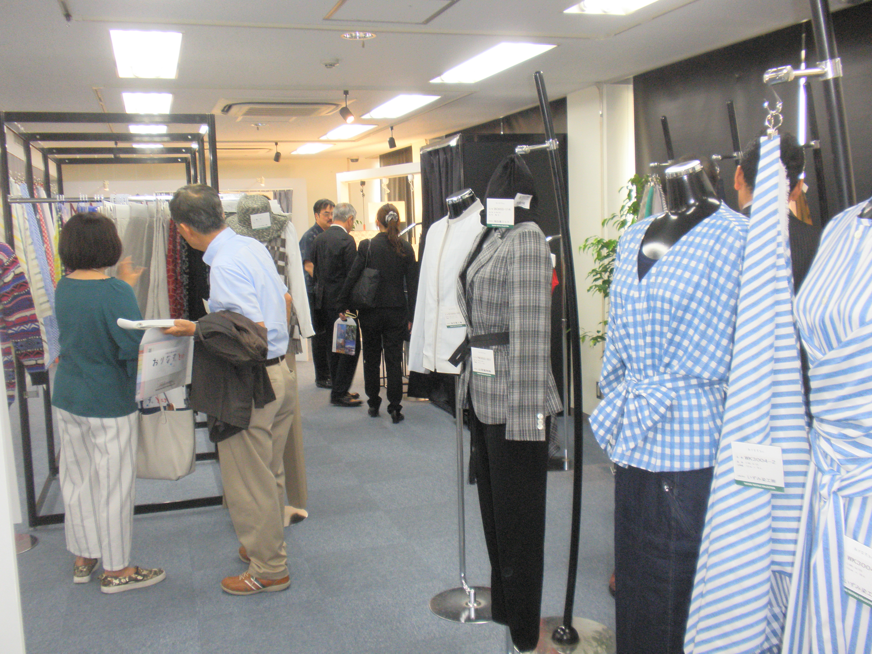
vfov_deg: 38.7
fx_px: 932
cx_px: 436
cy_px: 327
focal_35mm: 37
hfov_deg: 50.1
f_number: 3.5
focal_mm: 6.6
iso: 100
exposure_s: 1/30
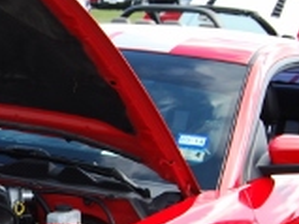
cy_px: 183
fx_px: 1001
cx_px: -88
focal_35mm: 116
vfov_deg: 12.7
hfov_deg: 16.1
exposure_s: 1/125
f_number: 5.6
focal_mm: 20
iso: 110
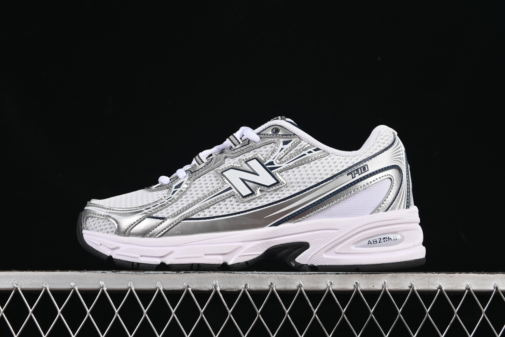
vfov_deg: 18.2
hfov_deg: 27.0
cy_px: 168
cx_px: 252
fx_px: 1052
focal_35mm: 75
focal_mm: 50
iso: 160
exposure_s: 1/60
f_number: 8
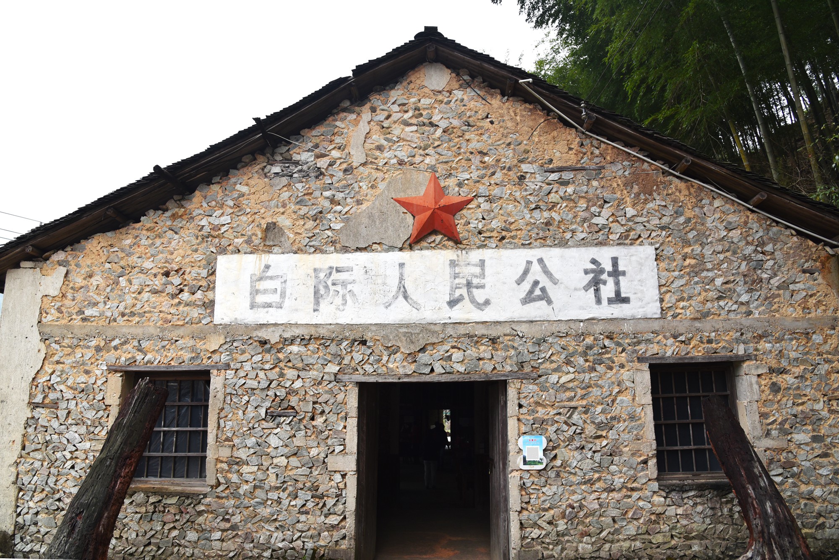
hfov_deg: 73.7
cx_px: 420
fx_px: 560
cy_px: 280
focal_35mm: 24
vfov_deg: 53.2
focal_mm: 24
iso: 200
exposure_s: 1/250
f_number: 8
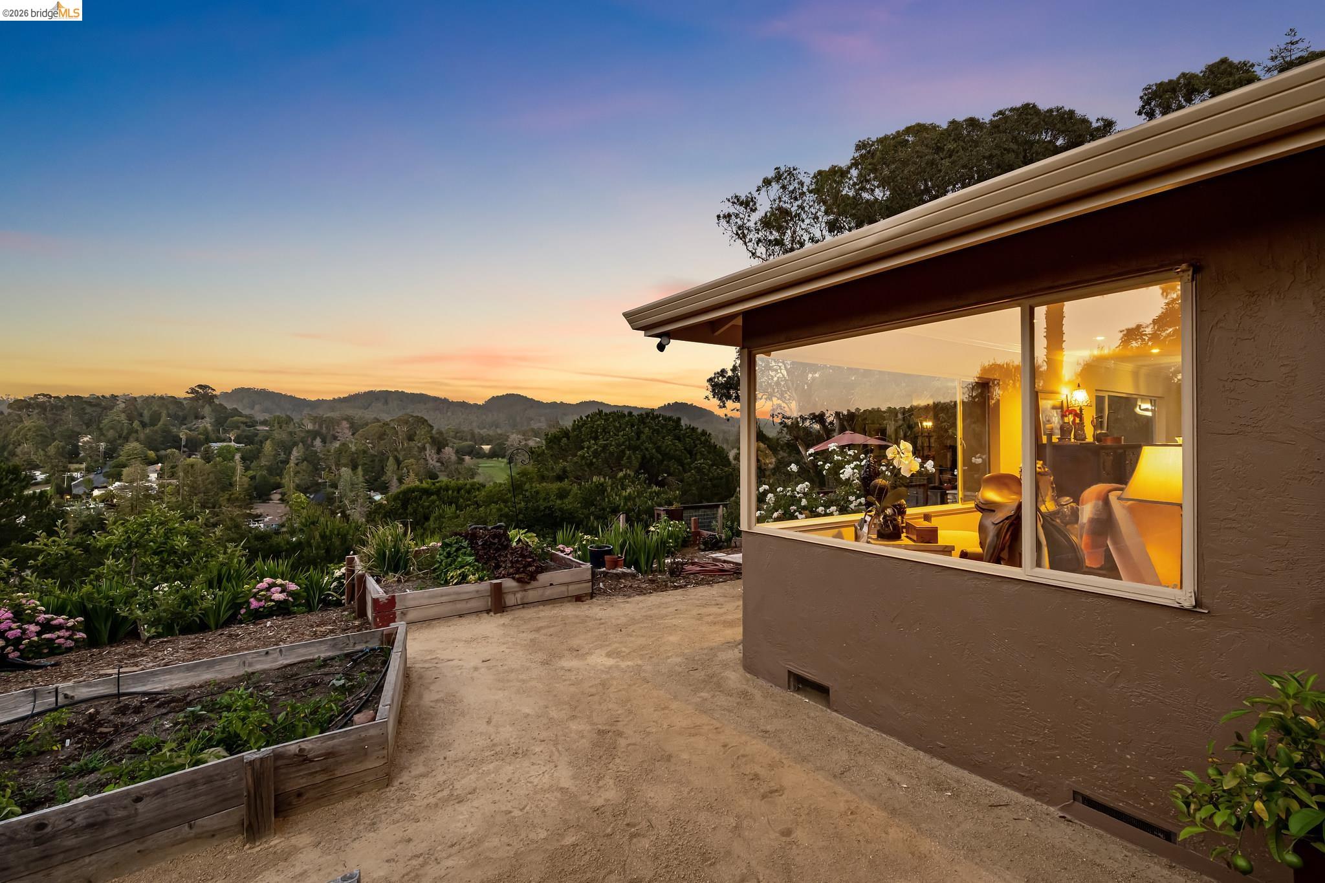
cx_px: 662
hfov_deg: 96.7
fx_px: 589
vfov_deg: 73.7
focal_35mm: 16
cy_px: 442
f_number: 11
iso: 400
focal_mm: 16
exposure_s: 1/6
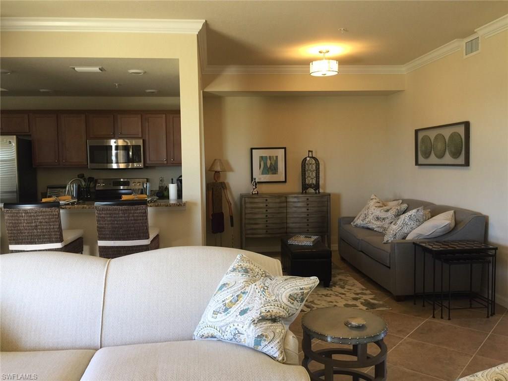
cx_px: 254
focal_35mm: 29
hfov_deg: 61.7
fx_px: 426
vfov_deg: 48.2
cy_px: 190
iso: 32
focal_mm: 4.15
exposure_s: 1/15
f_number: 2.2
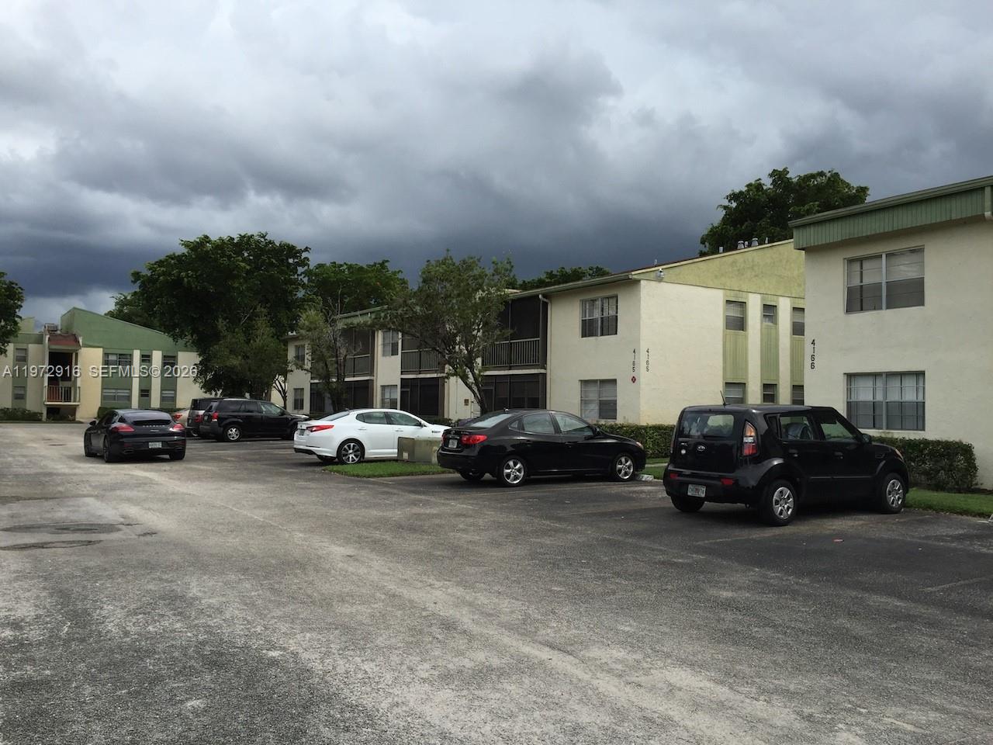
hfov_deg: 61.7
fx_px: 832
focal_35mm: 29
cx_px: 496
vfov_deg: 48.2
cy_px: 372
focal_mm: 4.15
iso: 32
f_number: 2.2
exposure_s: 1/2198
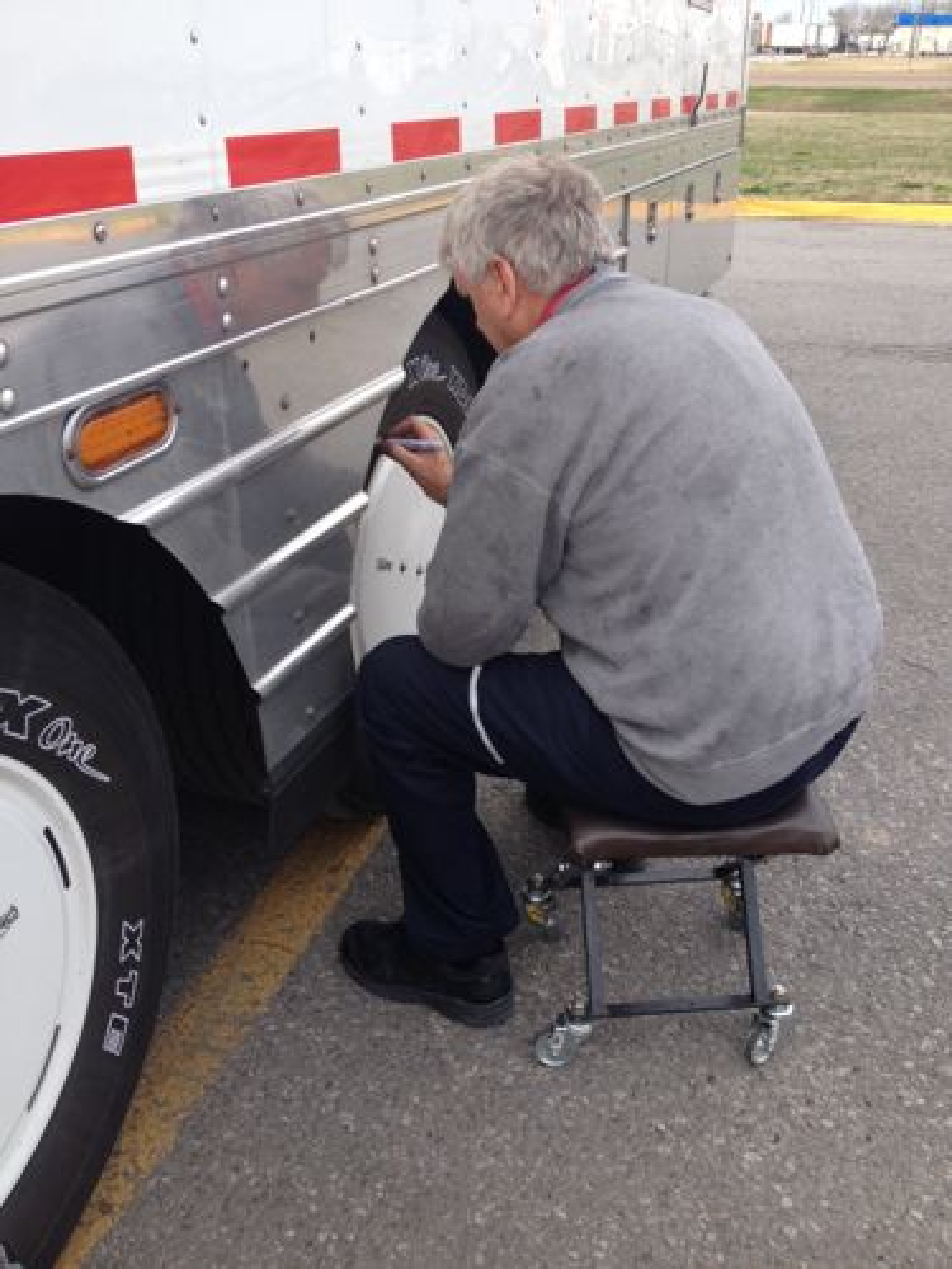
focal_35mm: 35
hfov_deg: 40.7
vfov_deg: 52.6
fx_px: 1283
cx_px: 476
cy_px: 634
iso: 50
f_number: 2.4
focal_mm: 4.28
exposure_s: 1/746
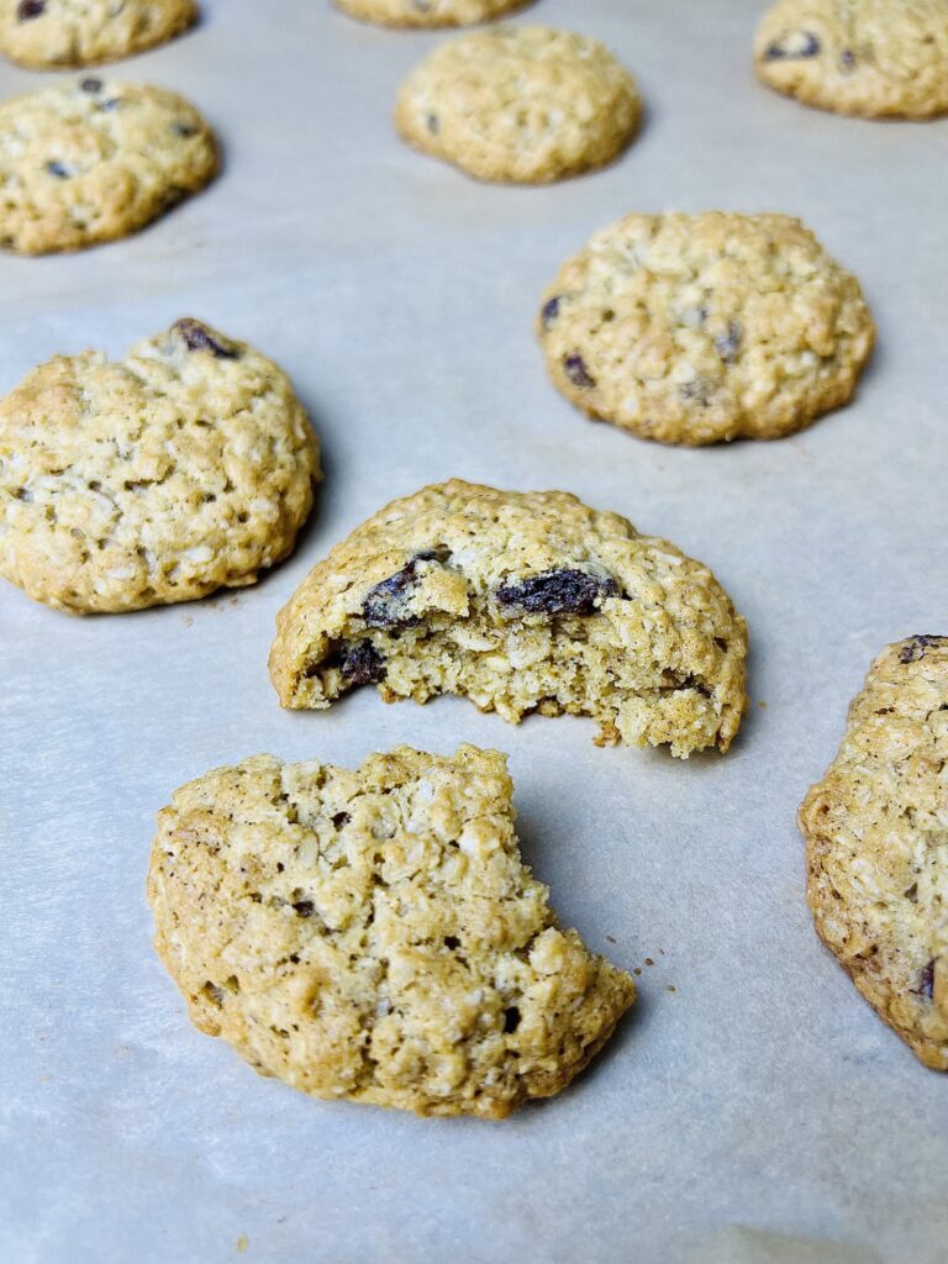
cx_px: 474
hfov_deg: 53.1
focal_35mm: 26
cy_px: 632
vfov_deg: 67.3
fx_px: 949
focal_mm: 5.7
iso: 50
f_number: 1.5
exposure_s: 1/296
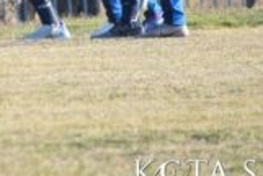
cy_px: -147
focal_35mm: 1640
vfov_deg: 0.8
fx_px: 12003
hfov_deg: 1.3
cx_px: -154
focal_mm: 280
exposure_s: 1/800
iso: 800
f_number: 5.6
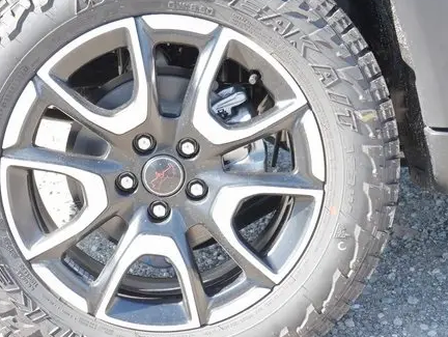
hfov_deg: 26.3
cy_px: 157
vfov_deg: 19.9
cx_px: 189
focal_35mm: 74
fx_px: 959
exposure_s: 1/100
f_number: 5.3
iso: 200
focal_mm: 25
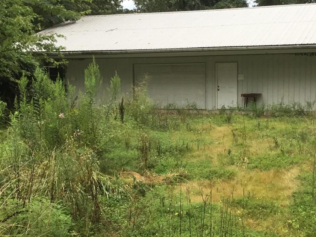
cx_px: 195
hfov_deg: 32.6
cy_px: 137
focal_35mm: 59
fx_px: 539
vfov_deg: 24.8
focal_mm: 3.3
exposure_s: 1/120
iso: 40
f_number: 2.4
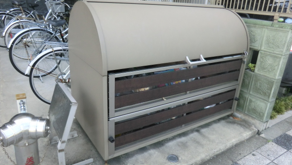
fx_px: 209
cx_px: 145
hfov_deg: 69.8
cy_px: 87
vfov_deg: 42.9
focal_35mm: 27
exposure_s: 1/250
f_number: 3.2
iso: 160
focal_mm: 4.3
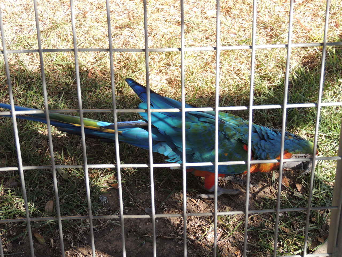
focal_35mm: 85
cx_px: 171
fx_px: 840
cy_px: 128
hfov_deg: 23.0
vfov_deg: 17.4
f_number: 4
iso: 100
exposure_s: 1/125
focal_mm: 15.1
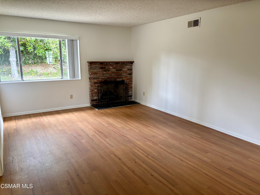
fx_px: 195
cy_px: 98
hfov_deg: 67.3
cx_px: 130
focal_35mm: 26
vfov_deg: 53.1
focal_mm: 5.96
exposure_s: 1/71
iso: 125
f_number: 1.6
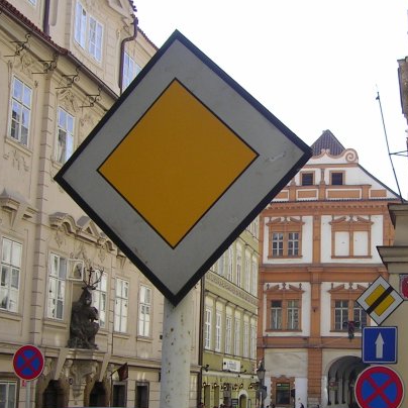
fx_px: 840
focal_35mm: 63
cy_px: 270
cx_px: 299
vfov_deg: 27.1
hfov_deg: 27.0
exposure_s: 1/201
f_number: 4.8
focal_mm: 5.6
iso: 50
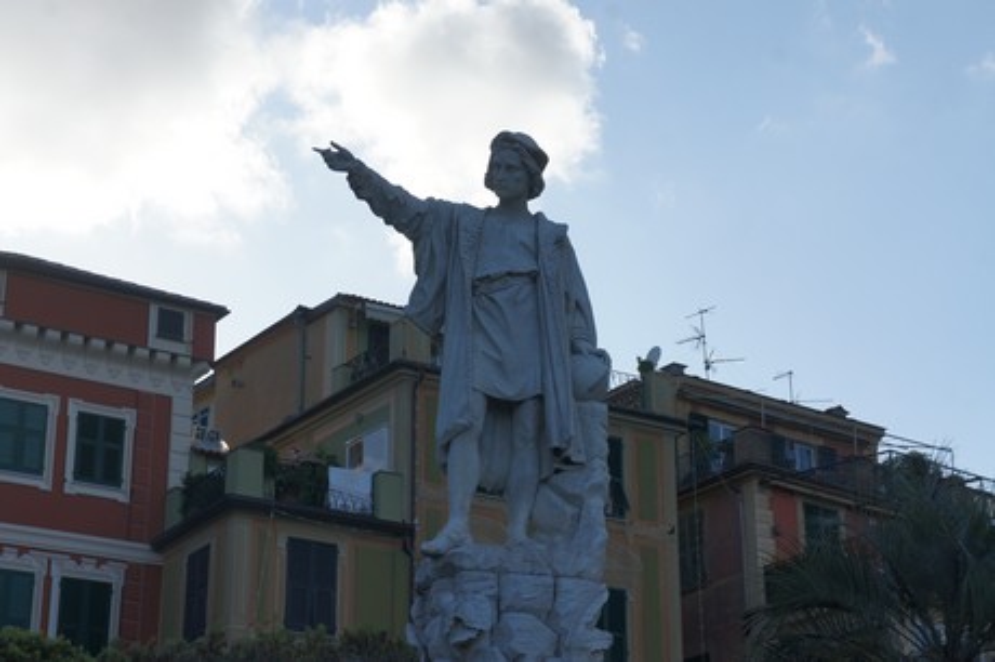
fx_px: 2279
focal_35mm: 82
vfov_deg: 16.5
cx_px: 498
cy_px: 331
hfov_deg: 24.6
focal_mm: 55
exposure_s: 1/400
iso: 200
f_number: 9
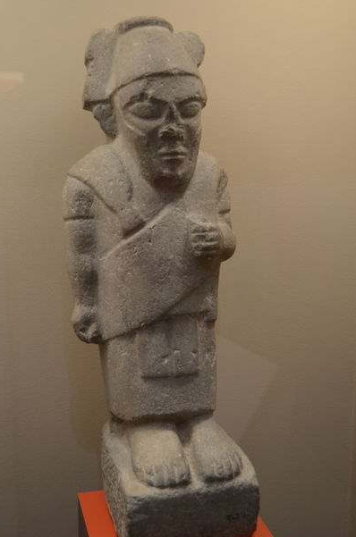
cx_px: 173
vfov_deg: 37.6
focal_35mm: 53
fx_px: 790
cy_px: 269
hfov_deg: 25.4
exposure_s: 1/50
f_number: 4
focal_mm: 32
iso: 500
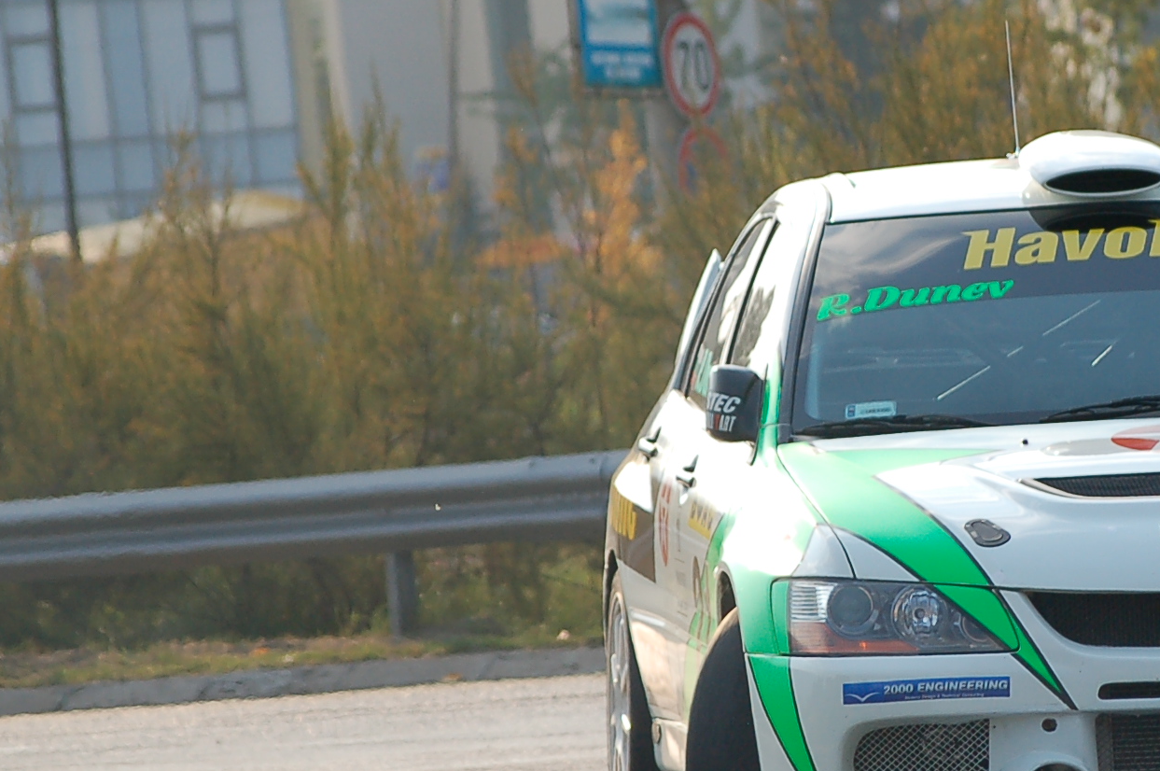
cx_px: 924
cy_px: 357
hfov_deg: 5.4
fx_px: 12270
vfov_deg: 3.6
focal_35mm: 381
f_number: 4.8
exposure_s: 1/1000
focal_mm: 105
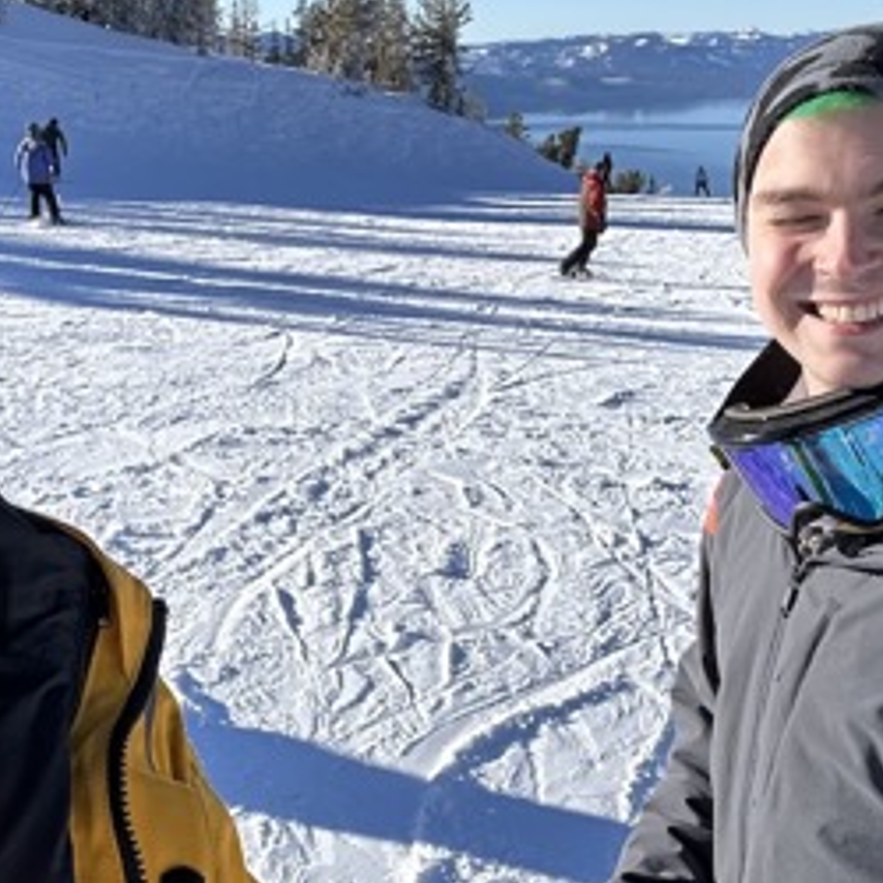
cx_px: 442
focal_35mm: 52
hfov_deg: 32.8
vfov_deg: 32.8
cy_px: 420
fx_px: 1501
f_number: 1.9
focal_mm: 2.69
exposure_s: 1/857
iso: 25
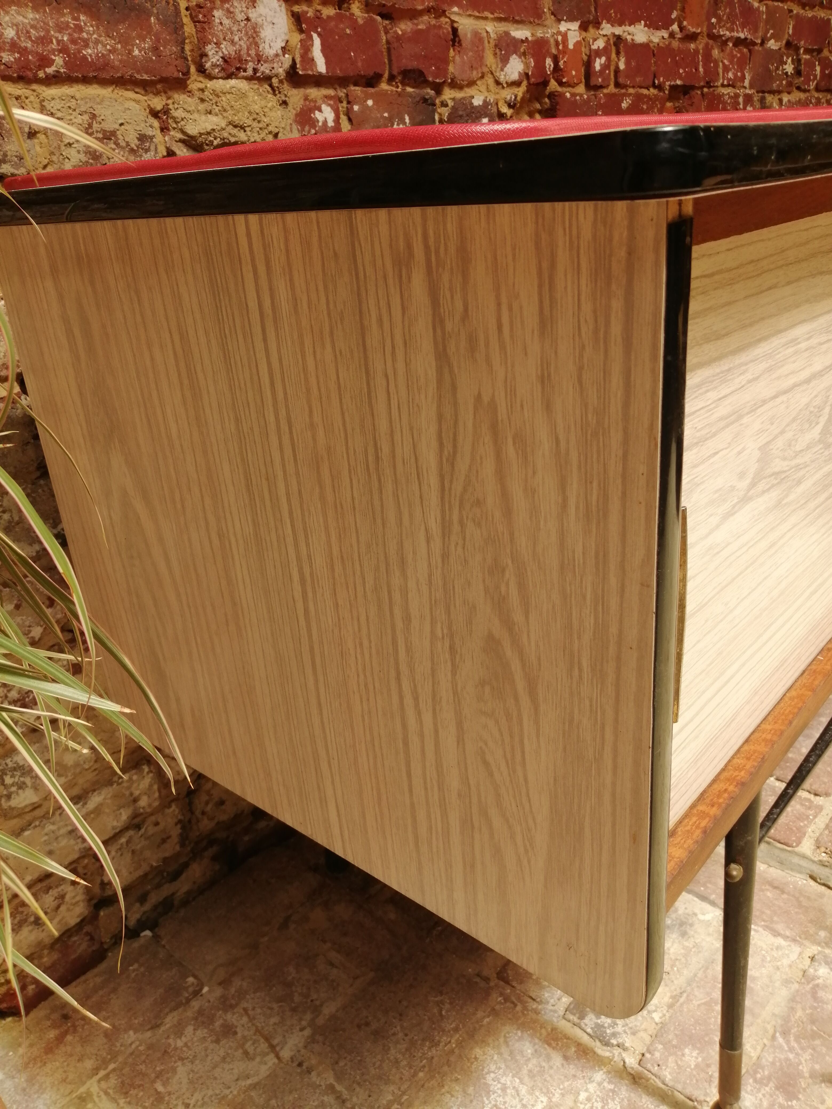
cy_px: 554
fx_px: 833
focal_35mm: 26
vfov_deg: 67.3
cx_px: 416
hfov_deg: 53.1
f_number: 1.8
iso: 50
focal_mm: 3.62
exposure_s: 1/743
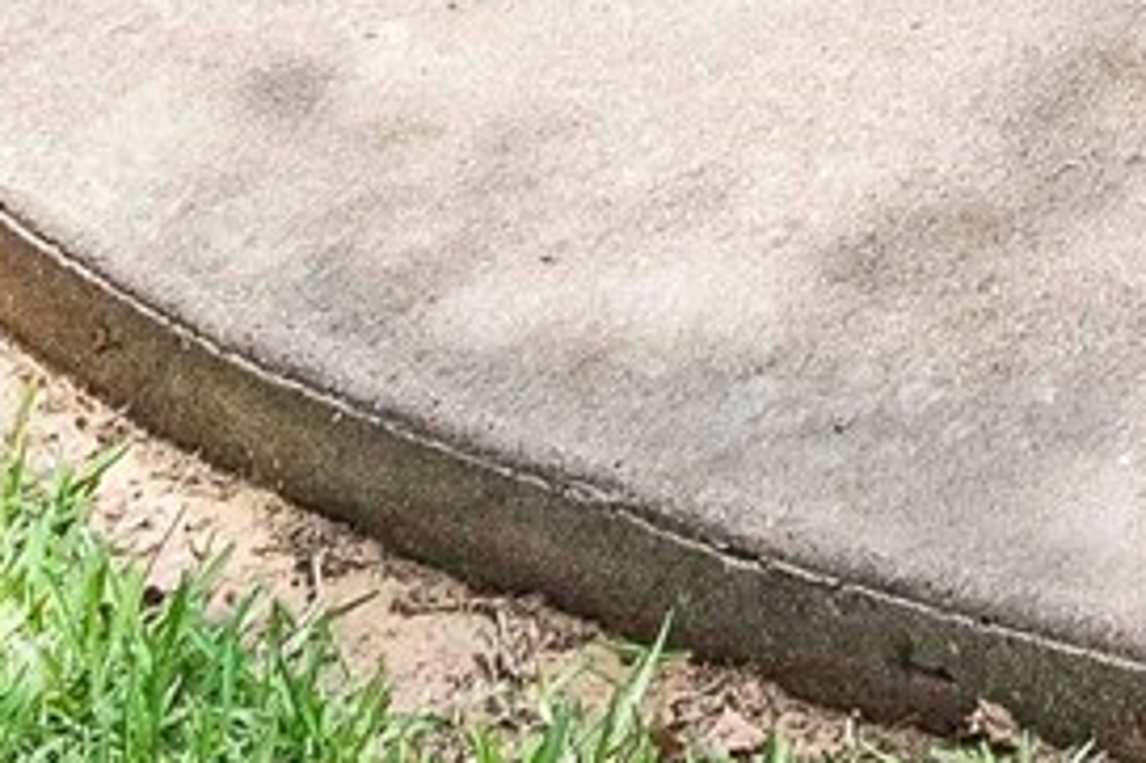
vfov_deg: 8.4
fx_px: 3818
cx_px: 2052
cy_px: -1926
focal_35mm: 120
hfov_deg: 14.9
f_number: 9
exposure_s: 1/400
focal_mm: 10
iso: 100
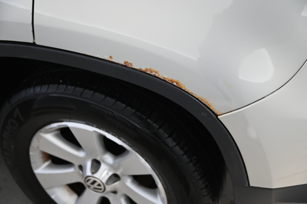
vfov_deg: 28.0
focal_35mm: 48
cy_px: 102
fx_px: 409
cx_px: 154
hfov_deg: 41.1
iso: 2000
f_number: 4
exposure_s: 1/60
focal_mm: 48
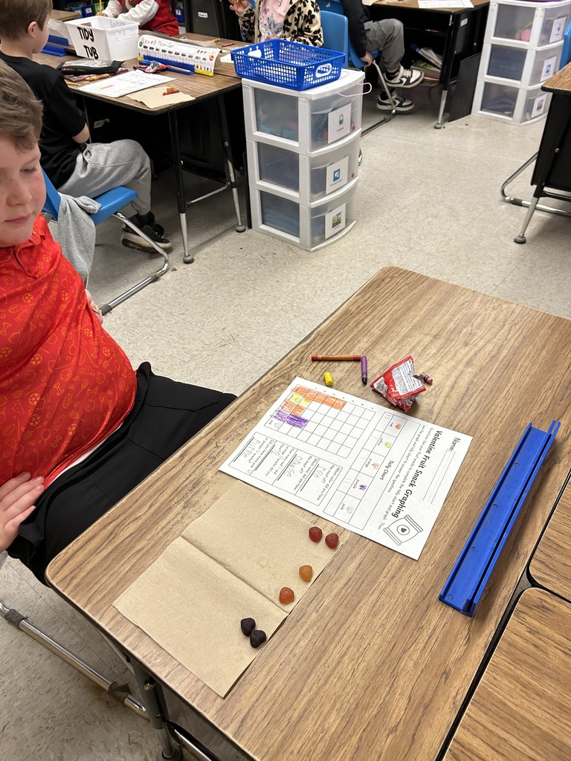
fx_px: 572
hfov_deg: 53.1
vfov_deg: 67.3
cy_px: 380
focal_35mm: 26
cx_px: 286
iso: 125
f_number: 1.5
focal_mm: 5.7
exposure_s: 1/120
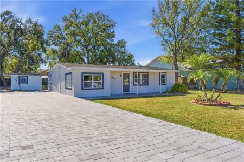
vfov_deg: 47.2
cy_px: 81
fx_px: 186
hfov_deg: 66.4
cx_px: 122
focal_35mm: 28
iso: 1600
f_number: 11
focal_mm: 27.5
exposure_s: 1/10000
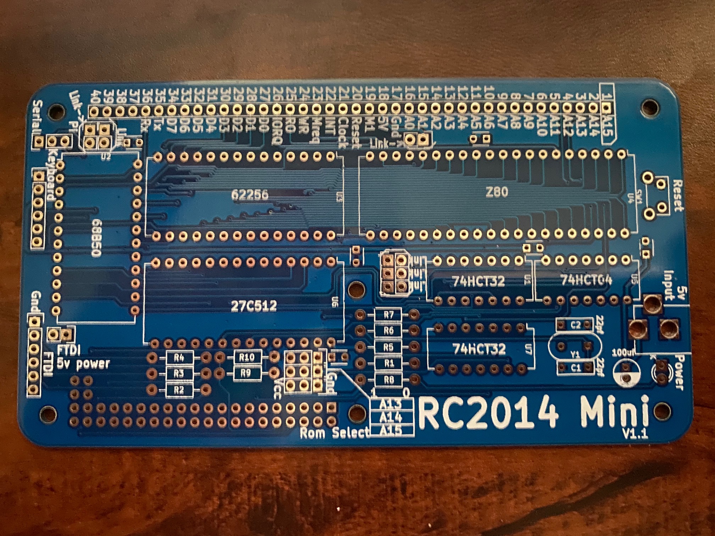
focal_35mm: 26
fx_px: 537
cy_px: 268
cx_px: 358
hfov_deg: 67.3
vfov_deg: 53.1
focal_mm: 4.25
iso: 640
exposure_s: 1/8
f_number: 1.8
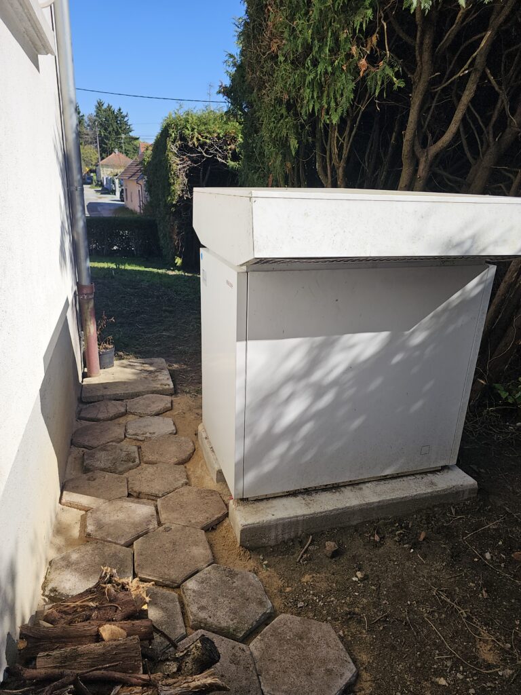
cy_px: 348
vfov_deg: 73.9
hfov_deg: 58.9
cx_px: 260
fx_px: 462
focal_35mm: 23
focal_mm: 6.3
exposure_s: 1/611
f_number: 1.7
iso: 10
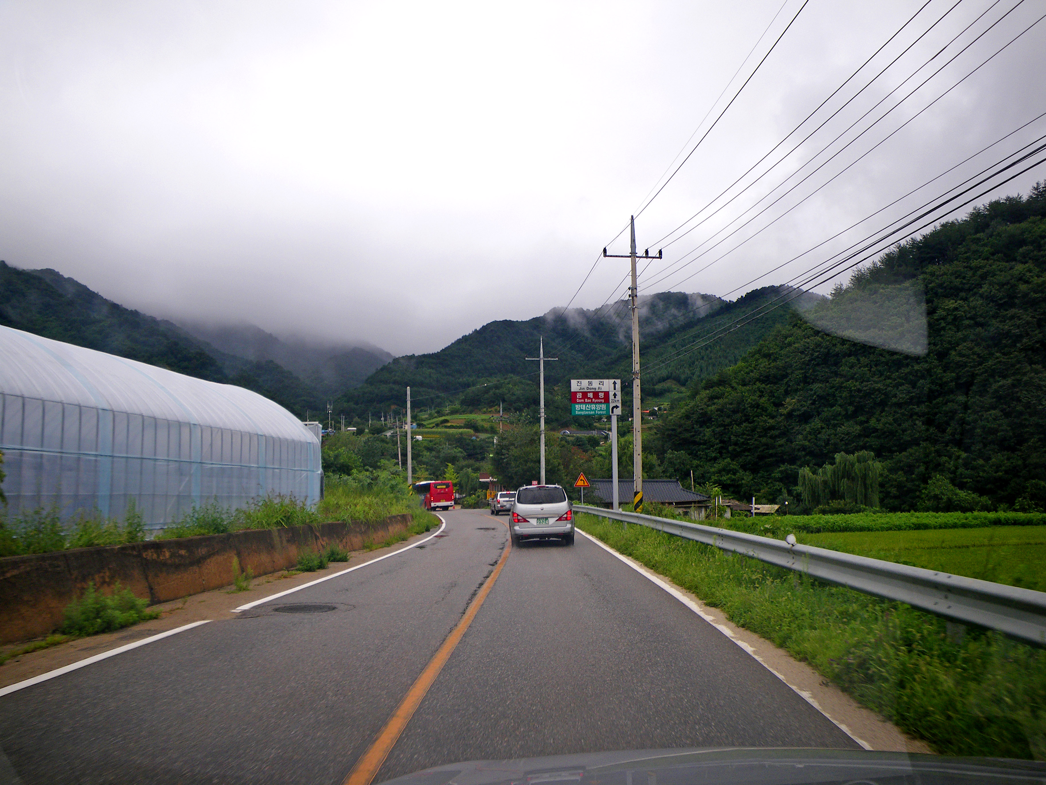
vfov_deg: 49.7
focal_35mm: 28
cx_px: 523
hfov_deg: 63.4
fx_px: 846
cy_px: 392
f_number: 3.5
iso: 50
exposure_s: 1/200
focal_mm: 5
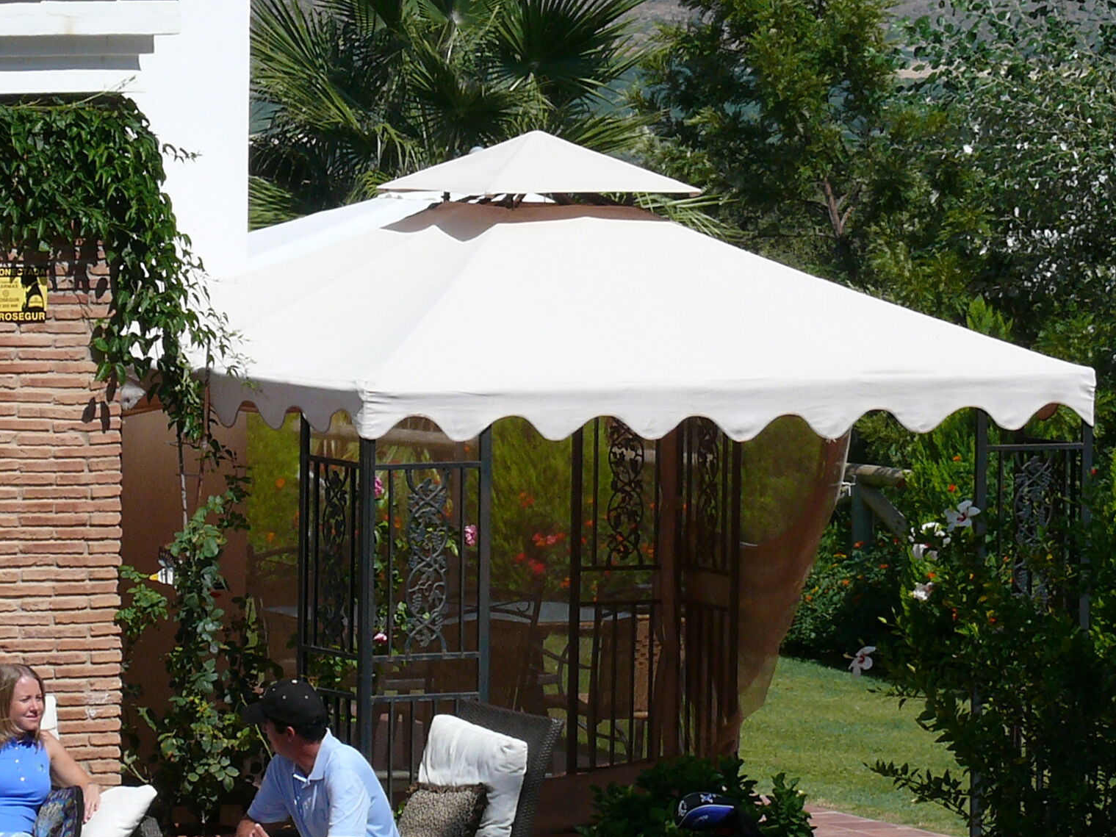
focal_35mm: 217
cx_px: 422
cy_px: 270
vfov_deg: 6.8
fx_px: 6995
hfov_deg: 9.1
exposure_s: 1/500
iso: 100
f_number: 7.1
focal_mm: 19.1
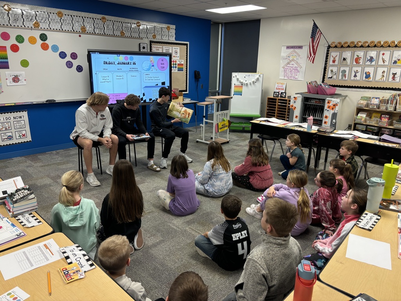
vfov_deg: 53.1
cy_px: 150
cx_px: 200
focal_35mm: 26
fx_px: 301
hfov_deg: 67.3
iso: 100
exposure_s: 1/60
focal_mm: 5.96
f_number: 1.6
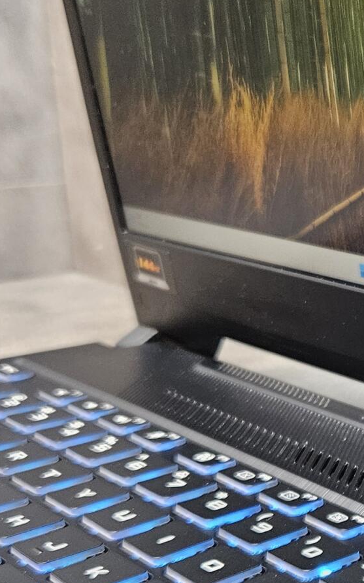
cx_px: 506
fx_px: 1112
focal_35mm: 70
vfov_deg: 28.9
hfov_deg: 17.2
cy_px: 444
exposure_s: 1/100
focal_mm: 5.4
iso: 500
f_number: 1.8
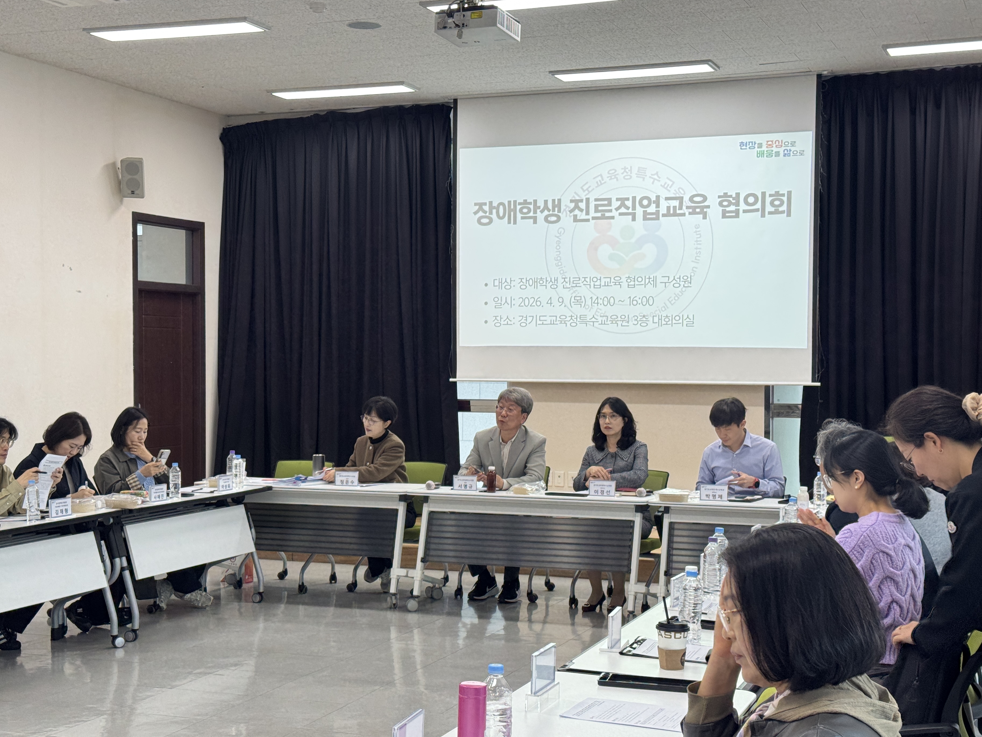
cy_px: 382
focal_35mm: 53
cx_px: 460
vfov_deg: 27.5
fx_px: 1504
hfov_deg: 36.2
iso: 100
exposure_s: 1/120
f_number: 1.78
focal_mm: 6.76
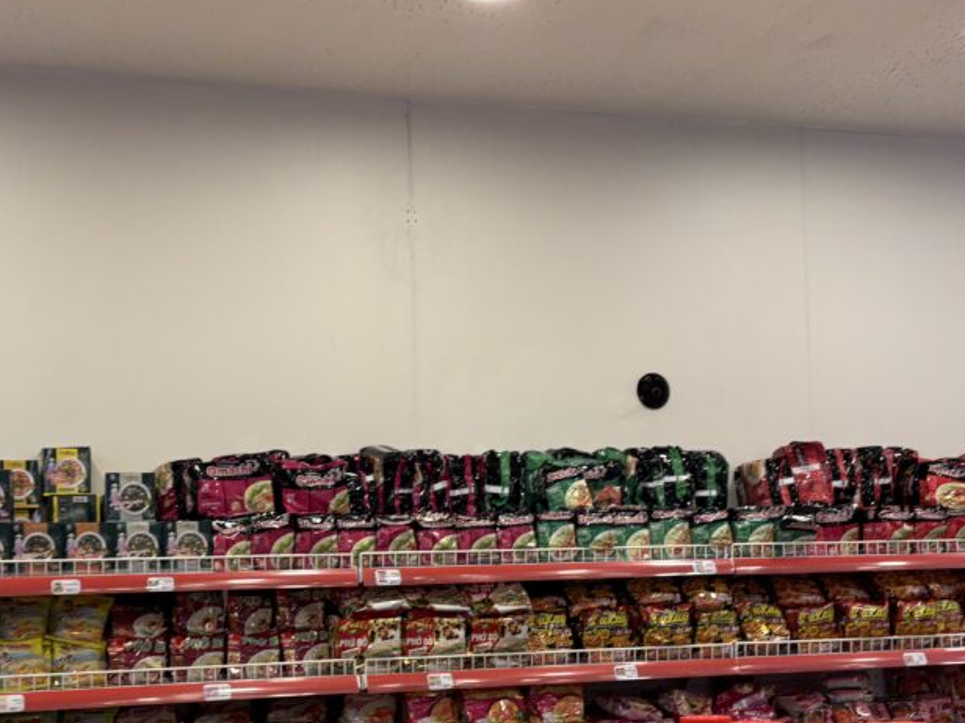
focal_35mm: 54
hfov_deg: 35.3
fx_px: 1505
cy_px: 531
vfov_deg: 26.7
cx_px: 342
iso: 80
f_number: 1.6
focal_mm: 5.96
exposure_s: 1/100
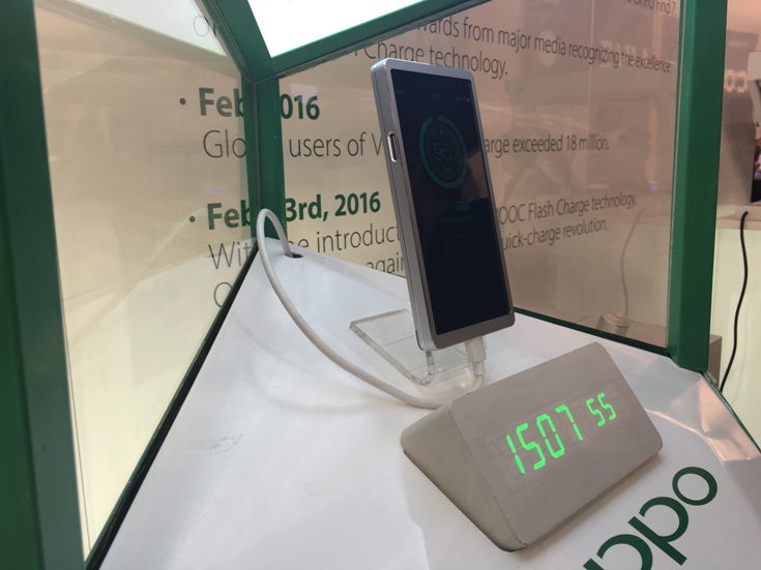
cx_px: 380
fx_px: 637
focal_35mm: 29
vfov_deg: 48.2
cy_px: 285
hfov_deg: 61.7
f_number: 2.2
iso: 25
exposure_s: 1/50
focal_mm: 4.15
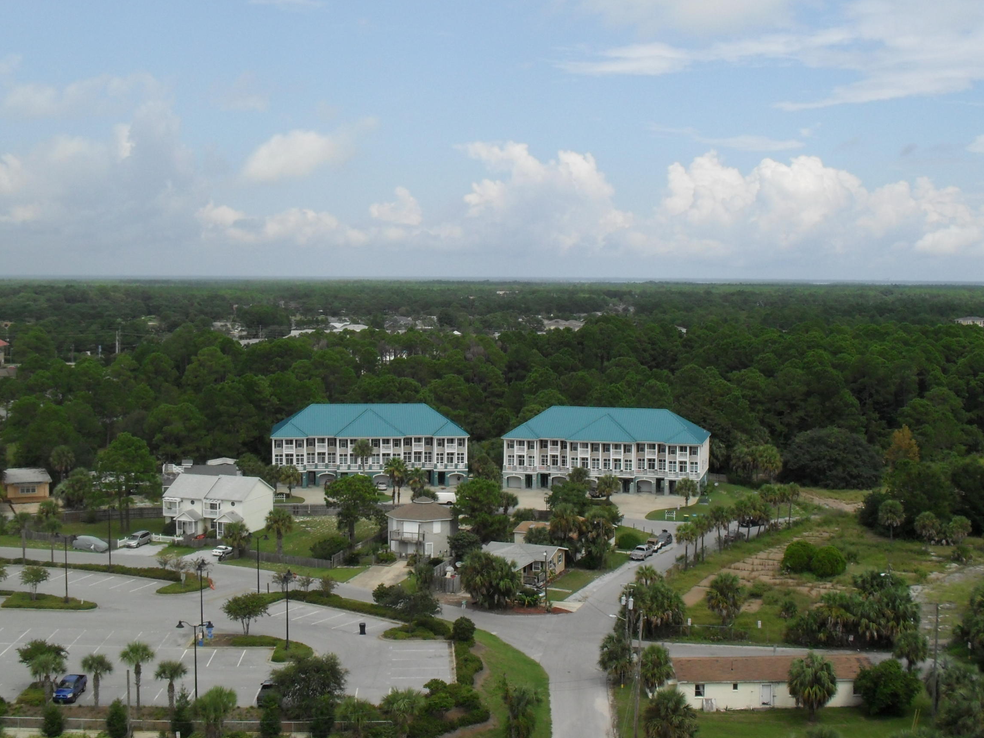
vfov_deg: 31.4
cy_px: 301
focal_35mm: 46
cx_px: 487
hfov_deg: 41.2
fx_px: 1308
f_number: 8.4
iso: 100
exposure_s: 1/250
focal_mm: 6.3
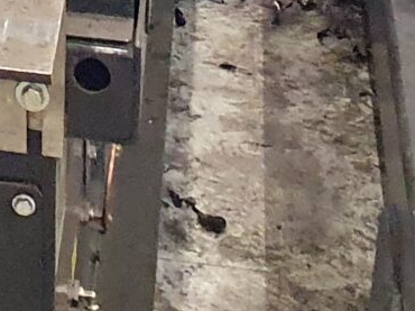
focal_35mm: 180
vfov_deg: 7.0
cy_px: -748
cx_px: -463
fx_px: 2157
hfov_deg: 10.0
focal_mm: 4.32
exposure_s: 1/50
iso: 640
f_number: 2.4
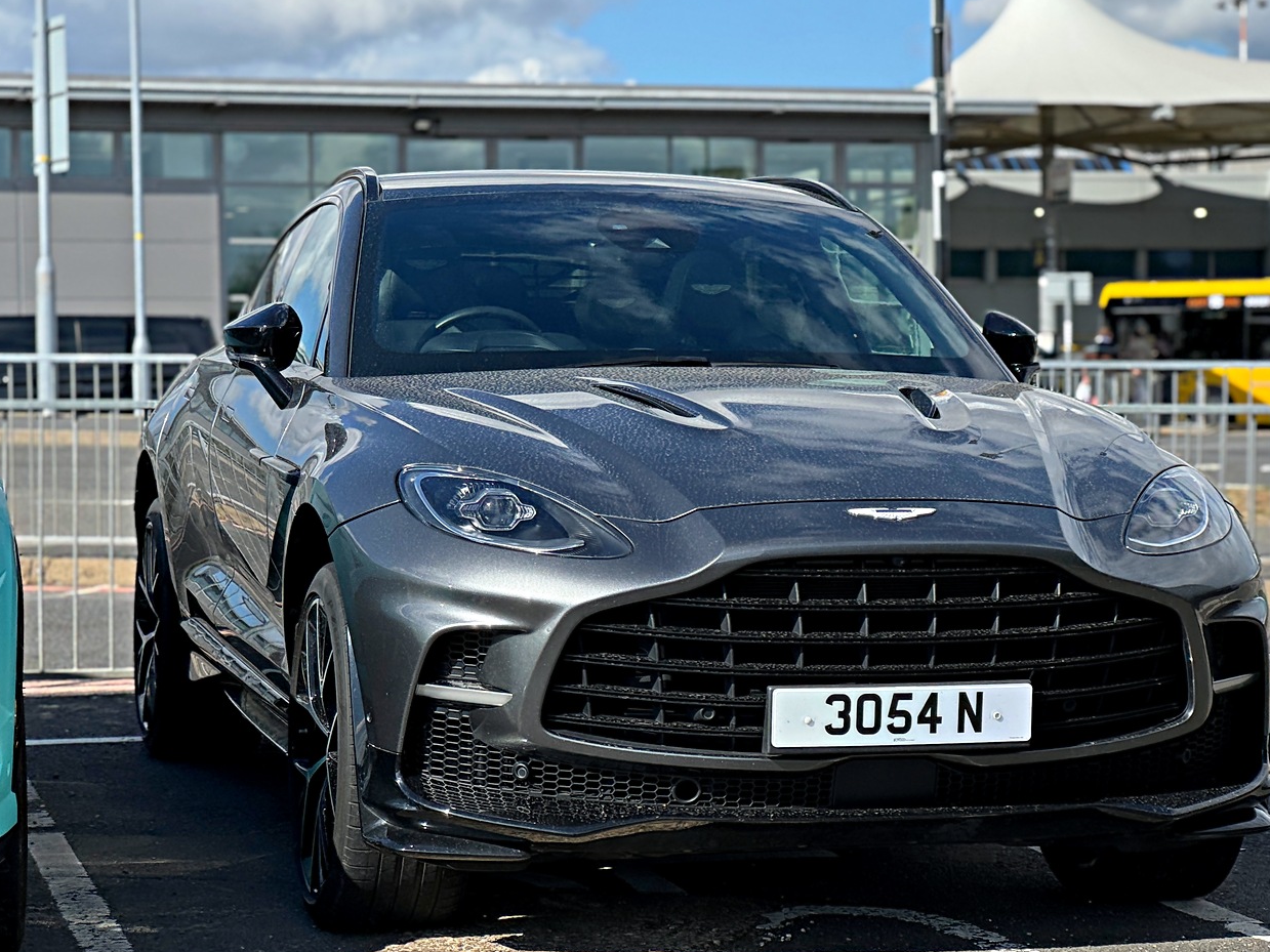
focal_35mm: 87
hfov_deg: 22.5
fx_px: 3192
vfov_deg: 17.0
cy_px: 466
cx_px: 710
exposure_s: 1/827
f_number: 2.8
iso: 25
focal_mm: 9
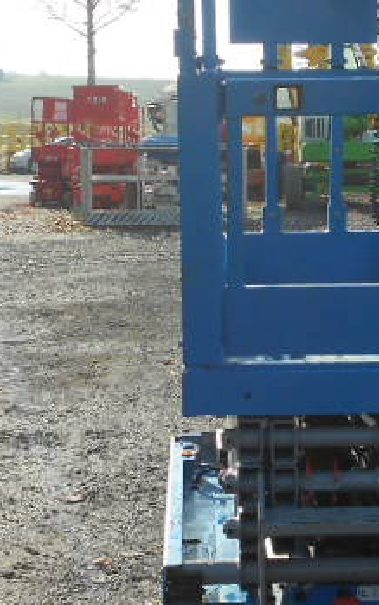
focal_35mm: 90
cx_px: 306
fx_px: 1486
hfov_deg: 14.4
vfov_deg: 23.0
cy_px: 346
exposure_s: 1/640
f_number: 3.4
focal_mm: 5.1
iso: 80
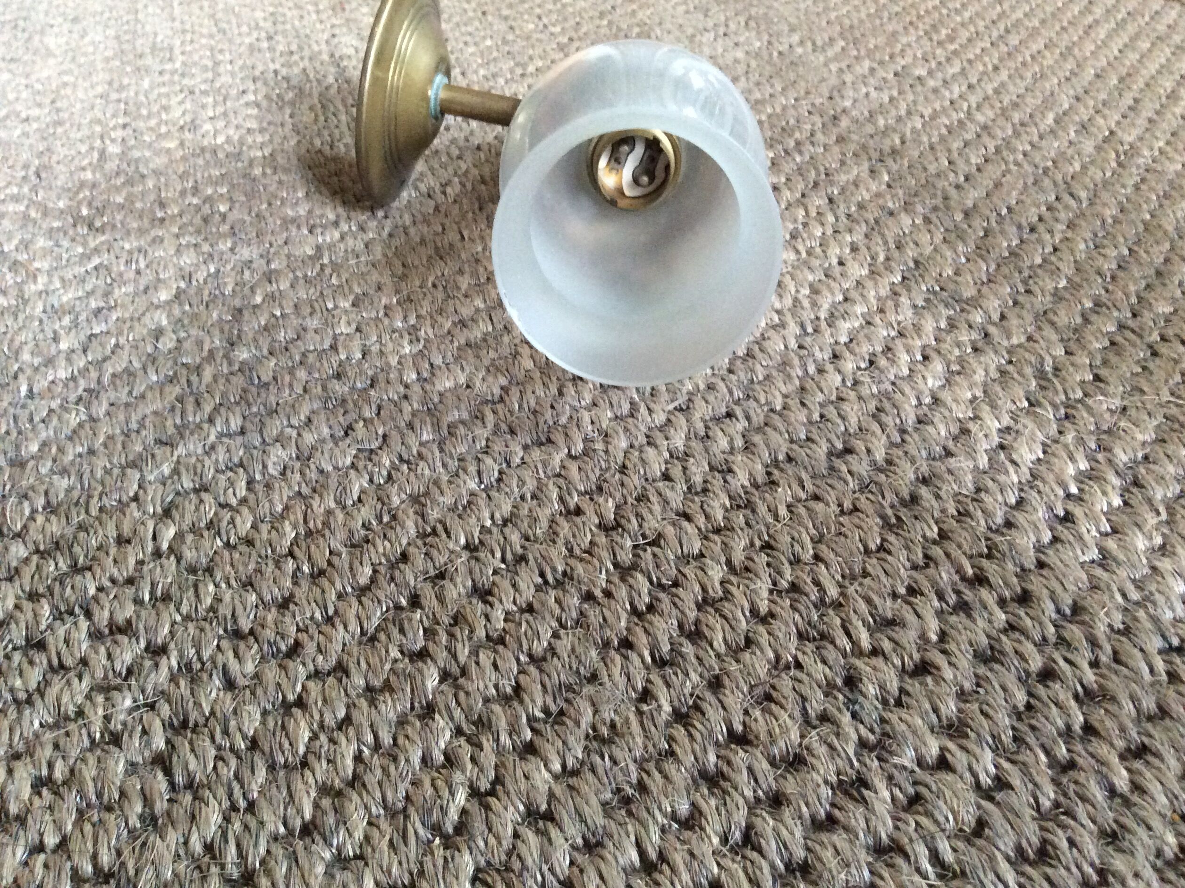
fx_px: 1130
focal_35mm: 33
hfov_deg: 55.3
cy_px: 434
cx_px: 611
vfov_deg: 42.9
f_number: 2.4
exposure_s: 1/17
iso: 320
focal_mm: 3.3
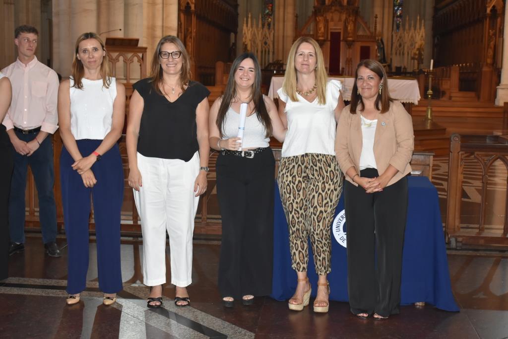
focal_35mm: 52
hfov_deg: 37.8
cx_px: 254
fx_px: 741
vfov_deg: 25.8
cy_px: 170
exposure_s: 1/60
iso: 1600
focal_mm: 35
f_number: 5.6
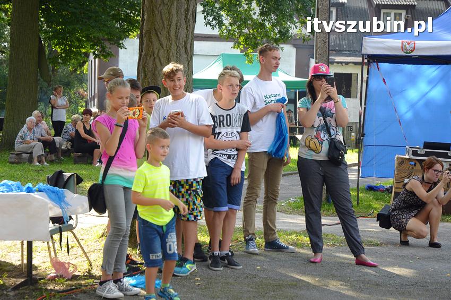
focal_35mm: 84
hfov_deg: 24.2
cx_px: 226
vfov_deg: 16.2
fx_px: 1051
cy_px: 150
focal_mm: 56
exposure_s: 1/500
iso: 640
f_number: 5.6
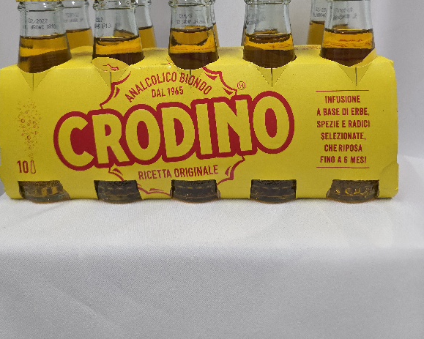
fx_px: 389
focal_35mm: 31
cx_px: 207
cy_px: 56
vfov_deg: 44.2
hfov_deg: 57.2
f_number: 1.7
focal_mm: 6.3
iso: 500
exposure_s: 1/101
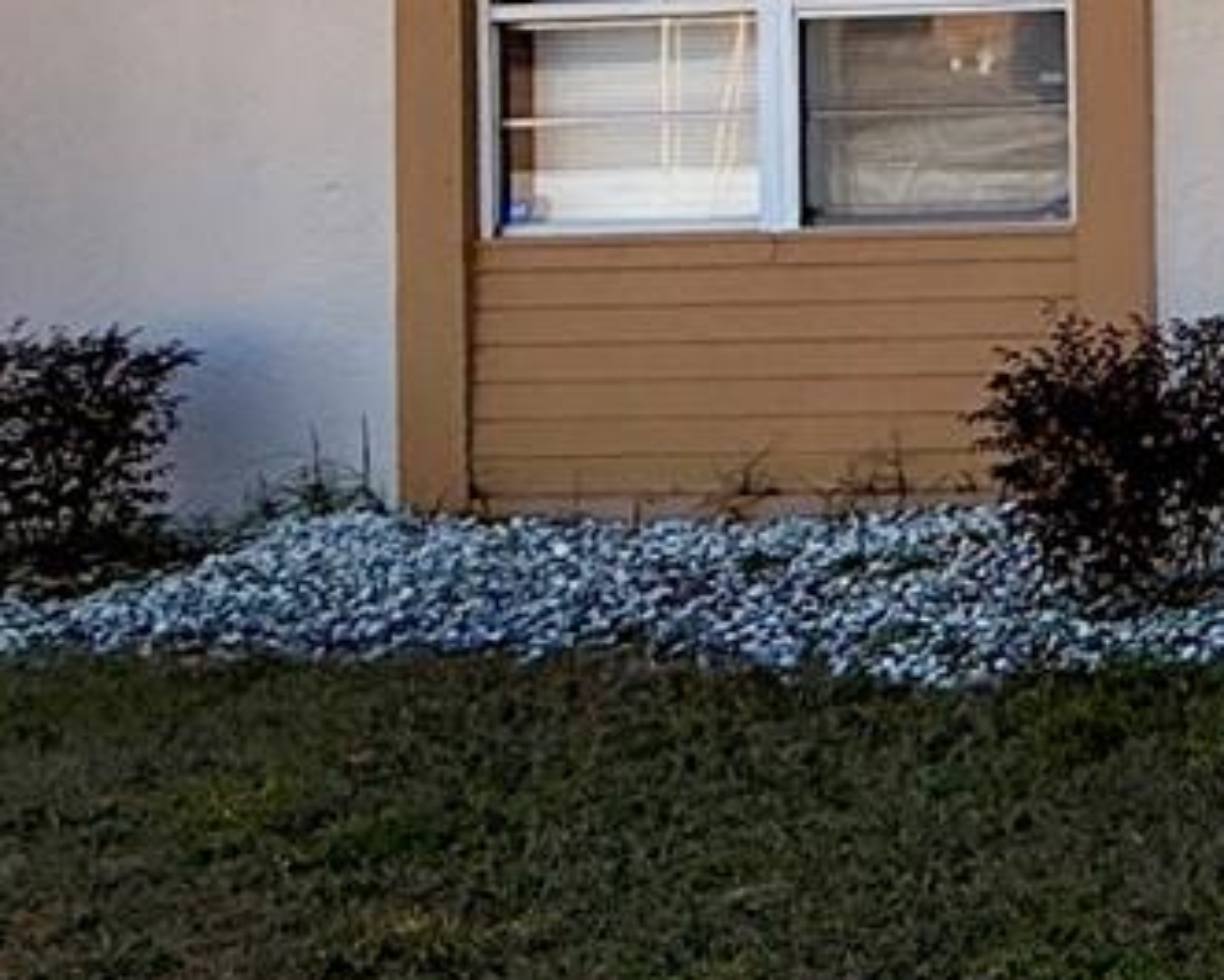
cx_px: 2515
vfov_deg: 22.1
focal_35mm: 66
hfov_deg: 18.1
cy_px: -63
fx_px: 2392
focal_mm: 2.22
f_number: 2.2
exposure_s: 1/2092
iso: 50
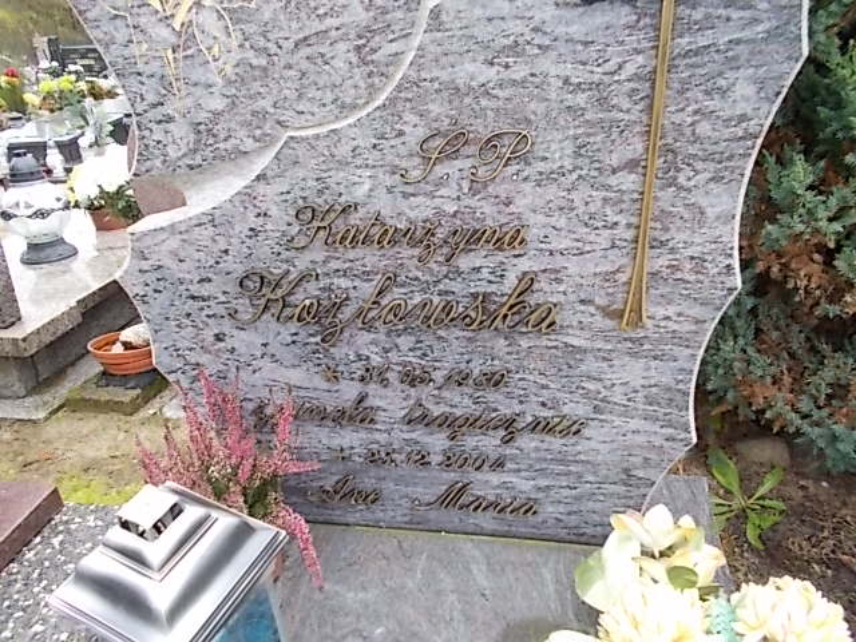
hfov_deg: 67.3
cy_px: 321
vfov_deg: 53.1
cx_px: 428
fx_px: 643
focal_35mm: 26
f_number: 3.2
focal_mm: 4.6
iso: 125
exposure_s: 1/25
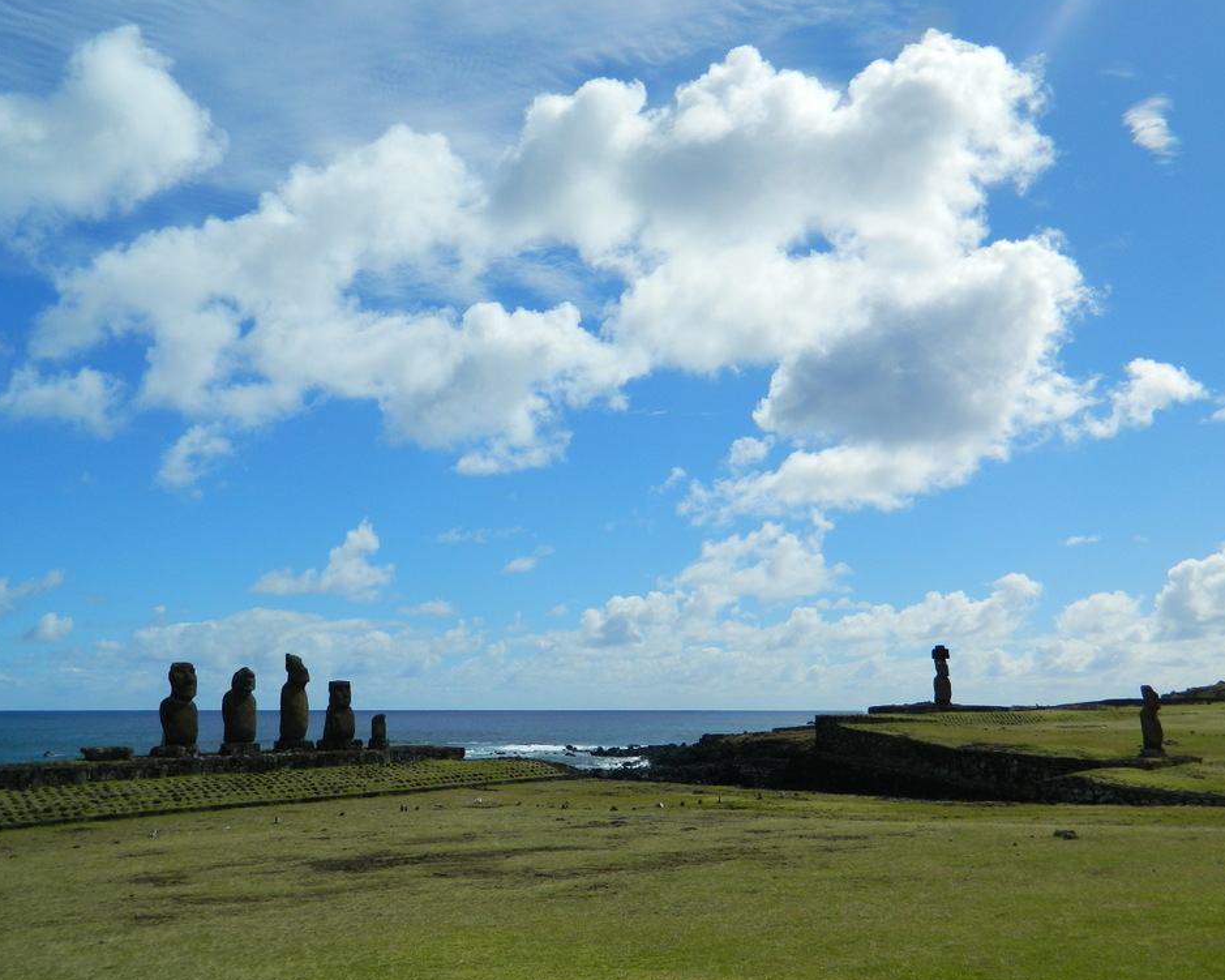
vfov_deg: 44.5
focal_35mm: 33
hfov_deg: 54.2
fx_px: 1196
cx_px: 577
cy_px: 485
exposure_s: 1/320
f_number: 9.1
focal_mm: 5.6
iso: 80
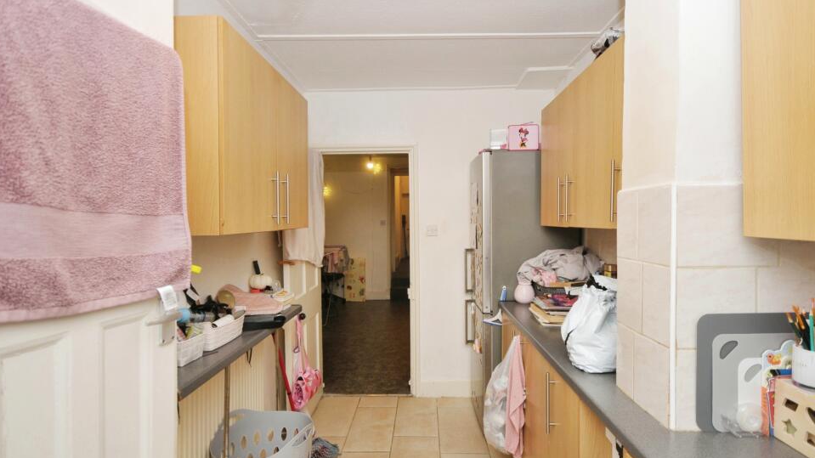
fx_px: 417
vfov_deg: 57.6
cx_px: 414
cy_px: 234
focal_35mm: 19
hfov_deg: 88.7
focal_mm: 11.5
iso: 200
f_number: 5
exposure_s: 1/60
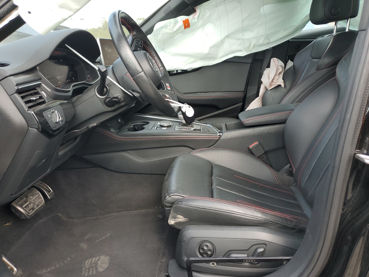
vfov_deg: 53.1
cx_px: 184
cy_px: 138
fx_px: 277
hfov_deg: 67.3
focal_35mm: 26
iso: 50
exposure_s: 1/238
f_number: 1.5
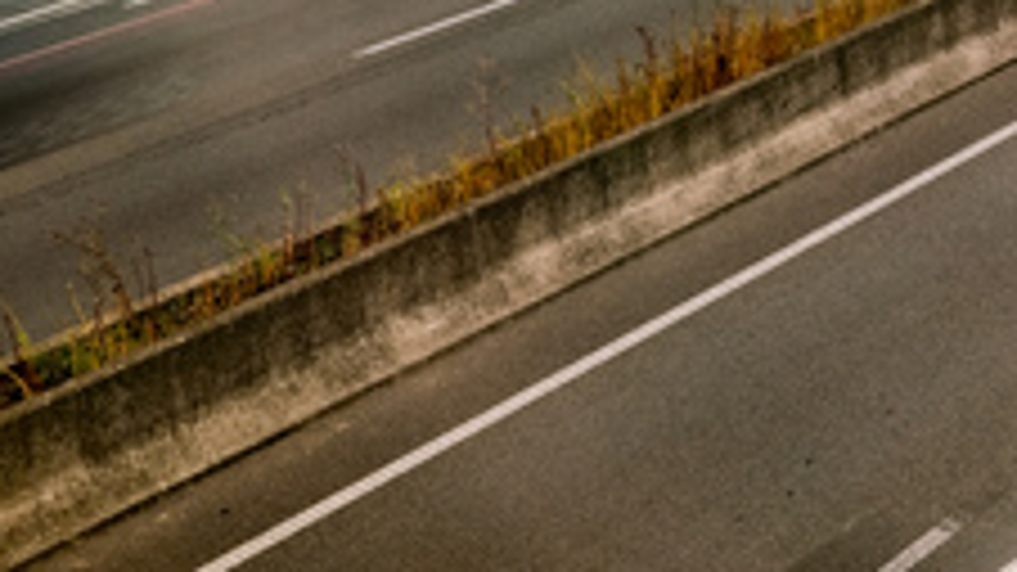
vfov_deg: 11.2
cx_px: 1534
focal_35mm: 100
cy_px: -468
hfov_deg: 18.8
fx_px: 2696
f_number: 11
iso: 100
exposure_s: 1/10
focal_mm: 24
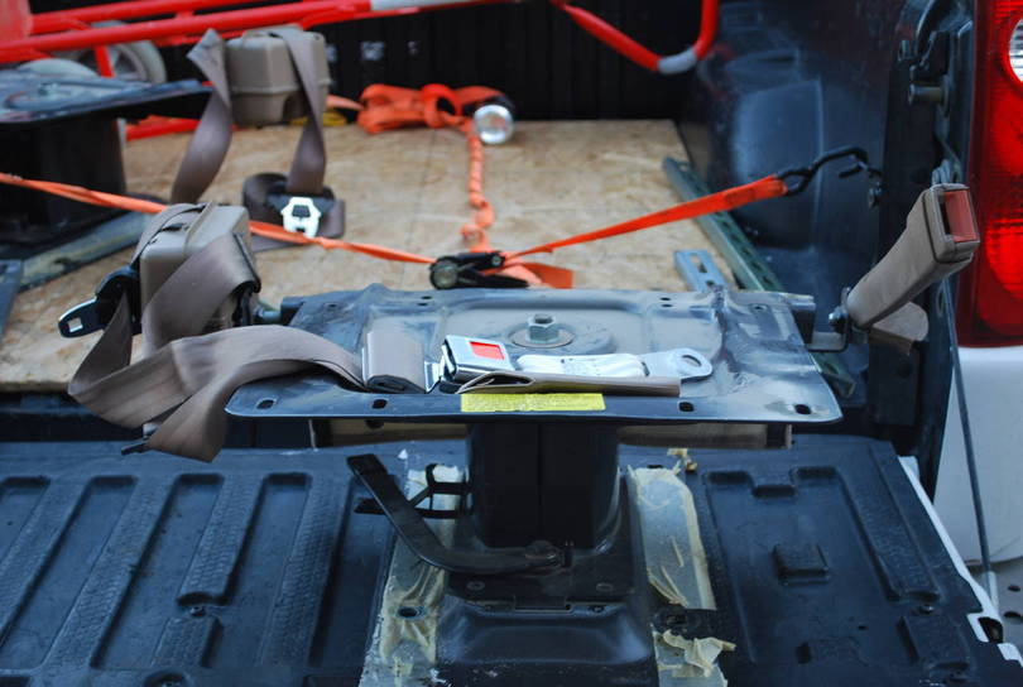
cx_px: 512
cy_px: 344
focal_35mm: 54
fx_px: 1538
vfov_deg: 25.2
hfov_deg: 36.8
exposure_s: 1/20
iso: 100
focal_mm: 36
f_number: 5.3
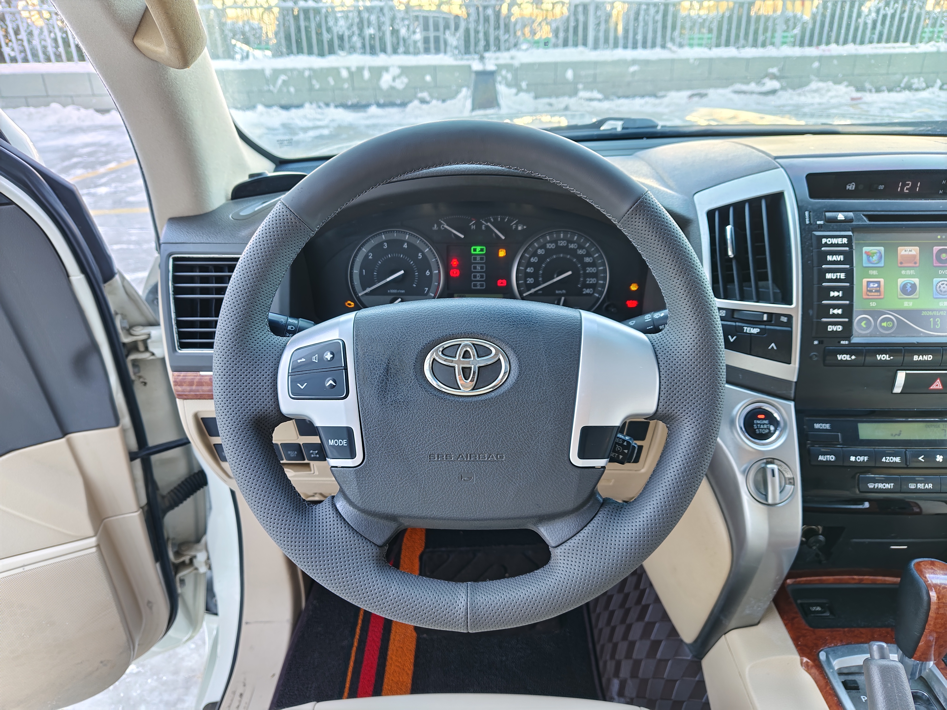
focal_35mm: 23
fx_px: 629
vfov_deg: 58.9
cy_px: 355
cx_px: 474
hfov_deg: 73.9
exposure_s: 1/20
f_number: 1.88
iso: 72
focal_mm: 5.56
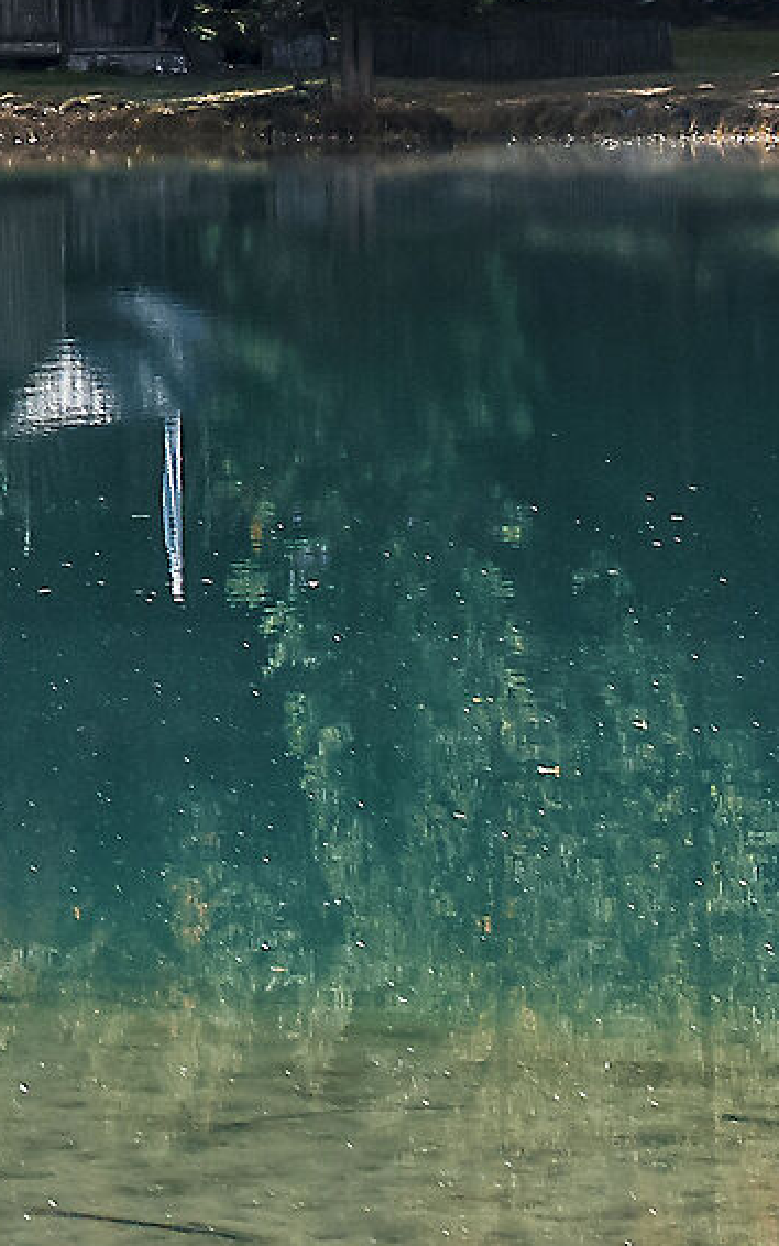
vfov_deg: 8.4
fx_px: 8352
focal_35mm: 246
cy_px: -302
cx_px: -1648
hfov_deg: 5.0
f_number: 5.6
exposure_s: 1/640
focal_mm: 38
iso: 400
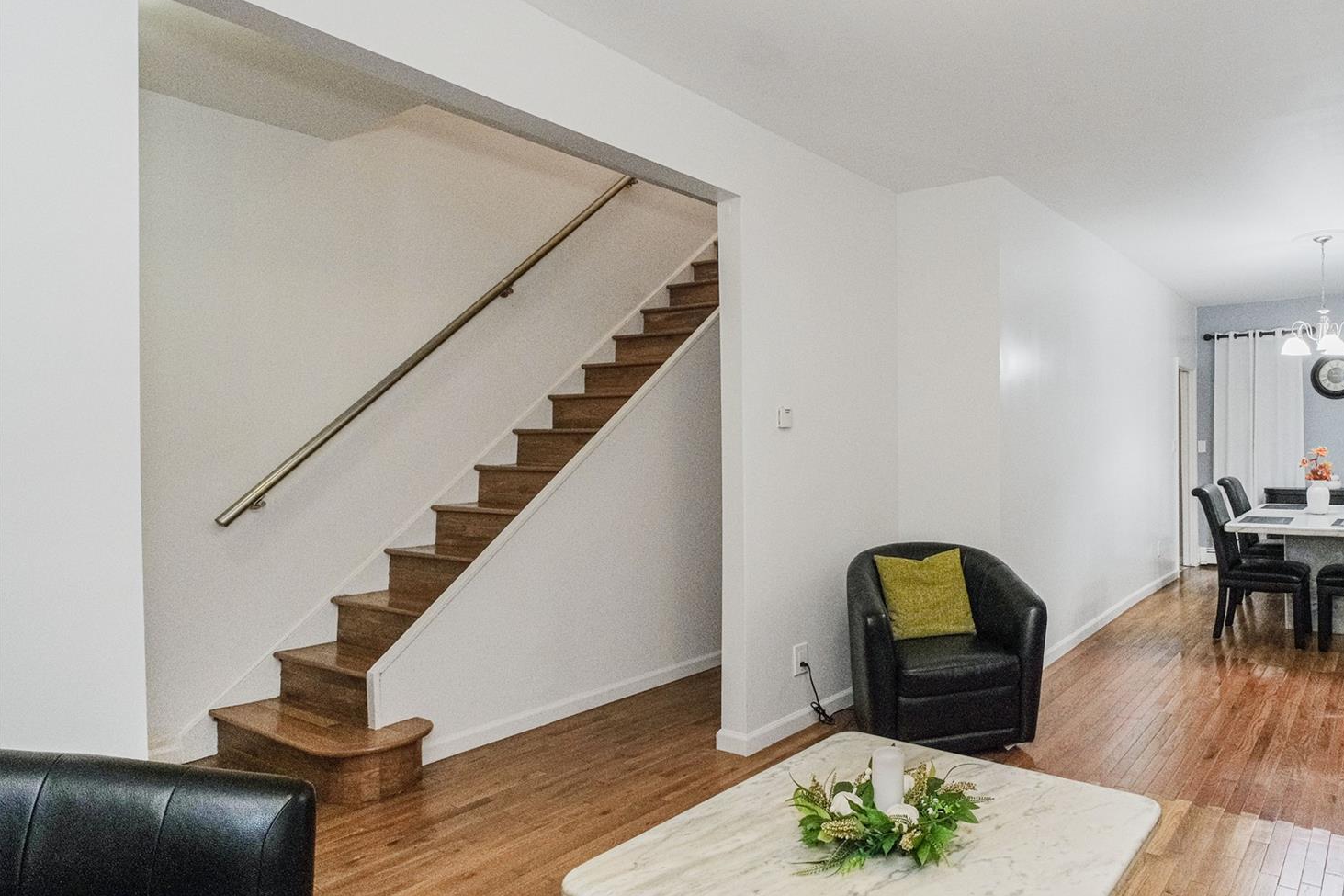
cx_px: 938
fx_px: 784
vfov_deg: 59.4
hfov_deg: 77.5
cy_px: 421
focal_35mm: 21
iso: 1600
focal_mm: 10
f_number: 8
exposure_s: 1/50
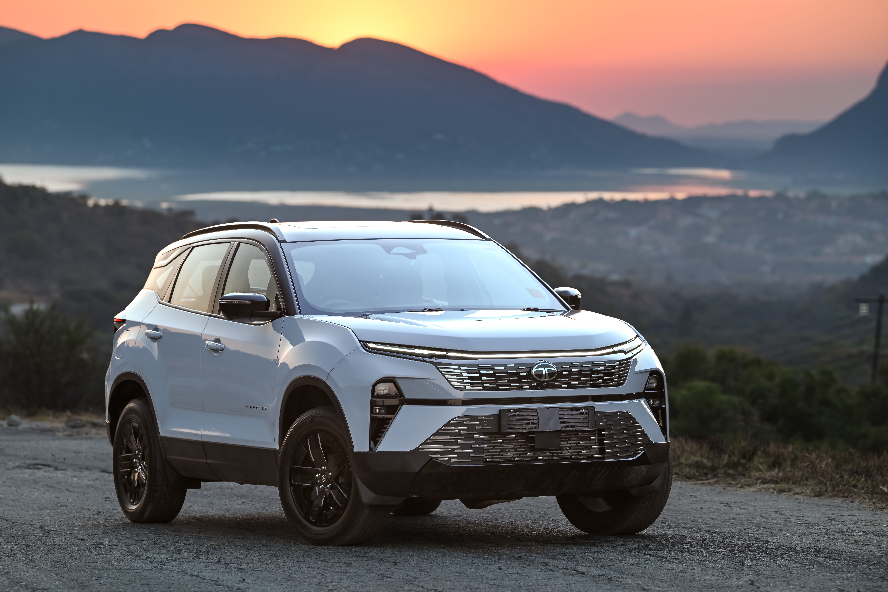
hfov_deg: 12.8
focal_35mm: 160
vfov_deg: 8.6
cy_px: 296
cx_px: 444
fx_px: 3946
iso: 64
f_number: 5
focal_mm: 160
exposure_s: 1/15
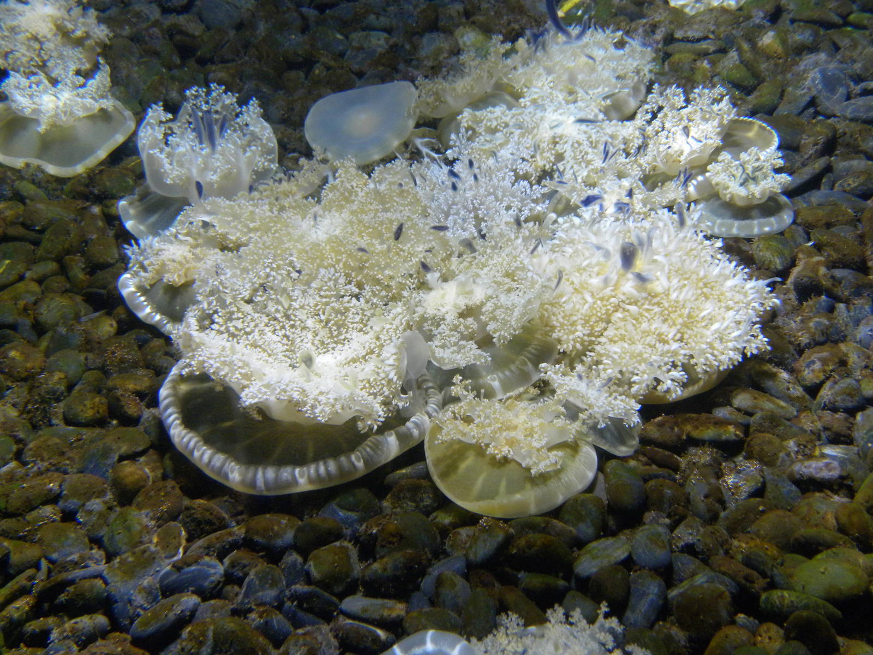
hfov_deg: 33.2
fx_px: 1463
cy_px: 328
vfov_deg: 25.2
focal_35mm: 58
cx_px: 436
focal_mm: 10.3
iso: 249
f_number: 3.5
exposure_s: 1/97.4
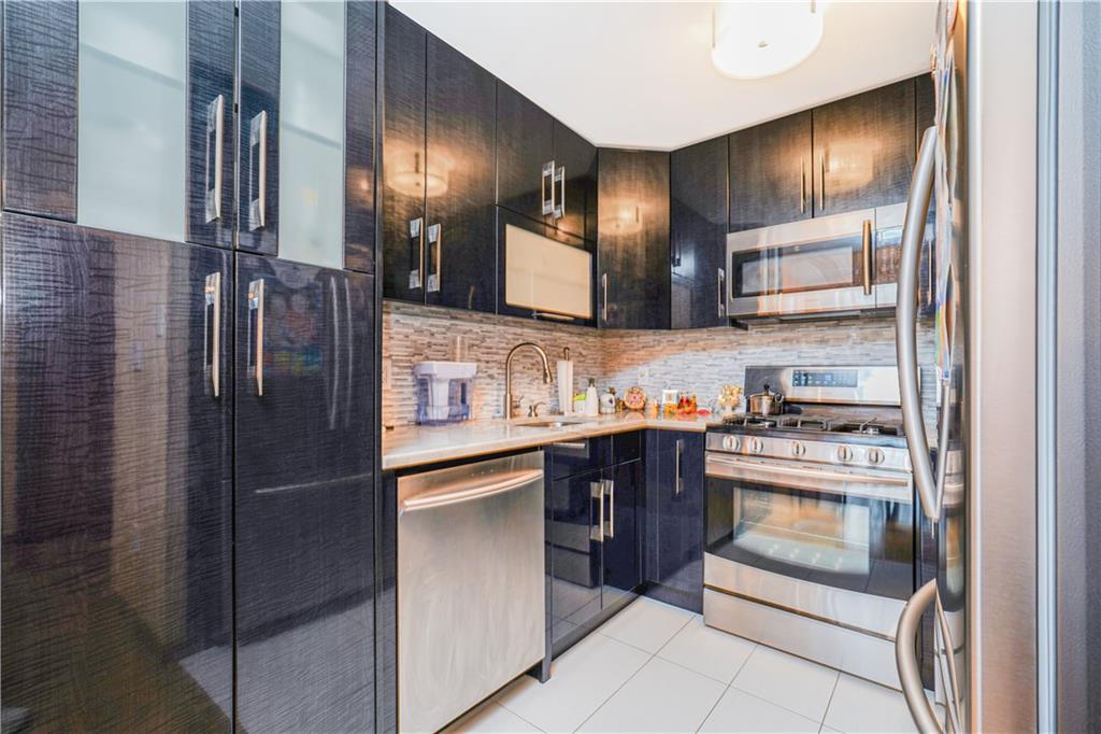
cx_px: 550
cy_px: 367
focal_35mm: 16
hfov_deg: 95.0
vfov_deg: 72.0
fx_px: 504
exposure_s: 1/3
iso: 50
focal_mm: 16.5
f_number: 4
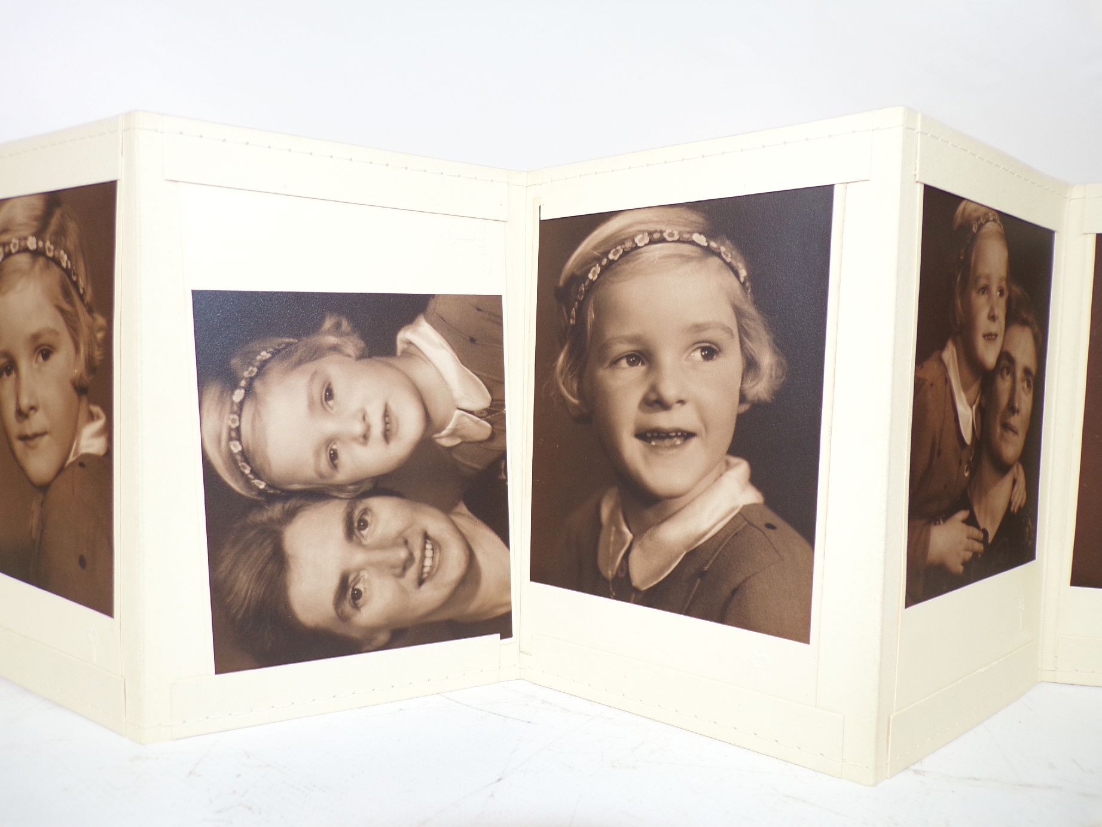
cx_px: 551
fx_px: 764
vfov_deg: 56.8
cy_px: 414
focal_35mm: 24
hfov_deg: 71.6
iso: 80
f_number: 3
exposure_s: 1/34
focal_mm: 4.3
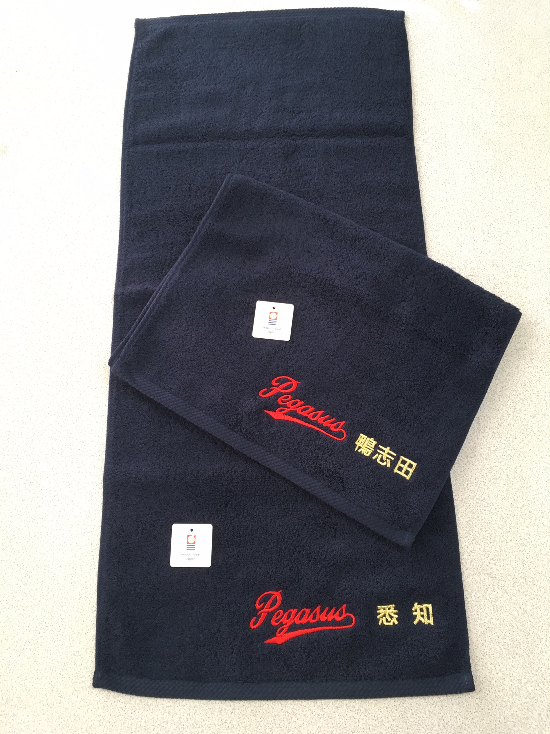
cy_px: 367
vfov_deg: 61.7
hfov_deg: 48.2
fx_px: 614
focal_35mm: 29
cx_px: 275
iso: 80
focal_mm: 4.15
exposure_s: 1/30
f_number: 2.2
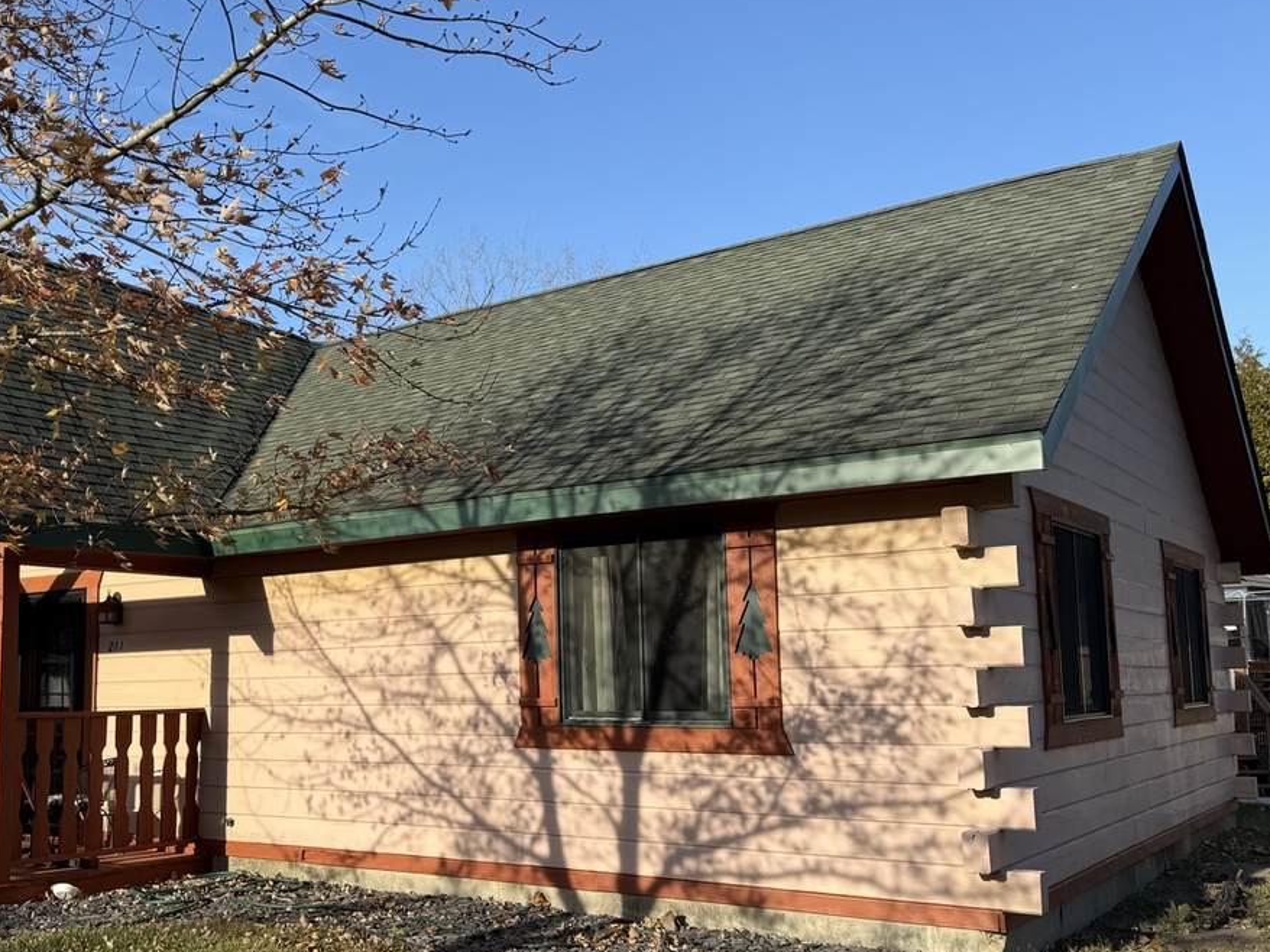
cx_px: 482
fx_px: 1284
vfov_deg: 40.6
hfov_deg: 52.1
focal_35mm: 35
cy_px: 534
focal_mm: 6.76
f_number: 1.78
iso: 80
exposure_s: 1/2370
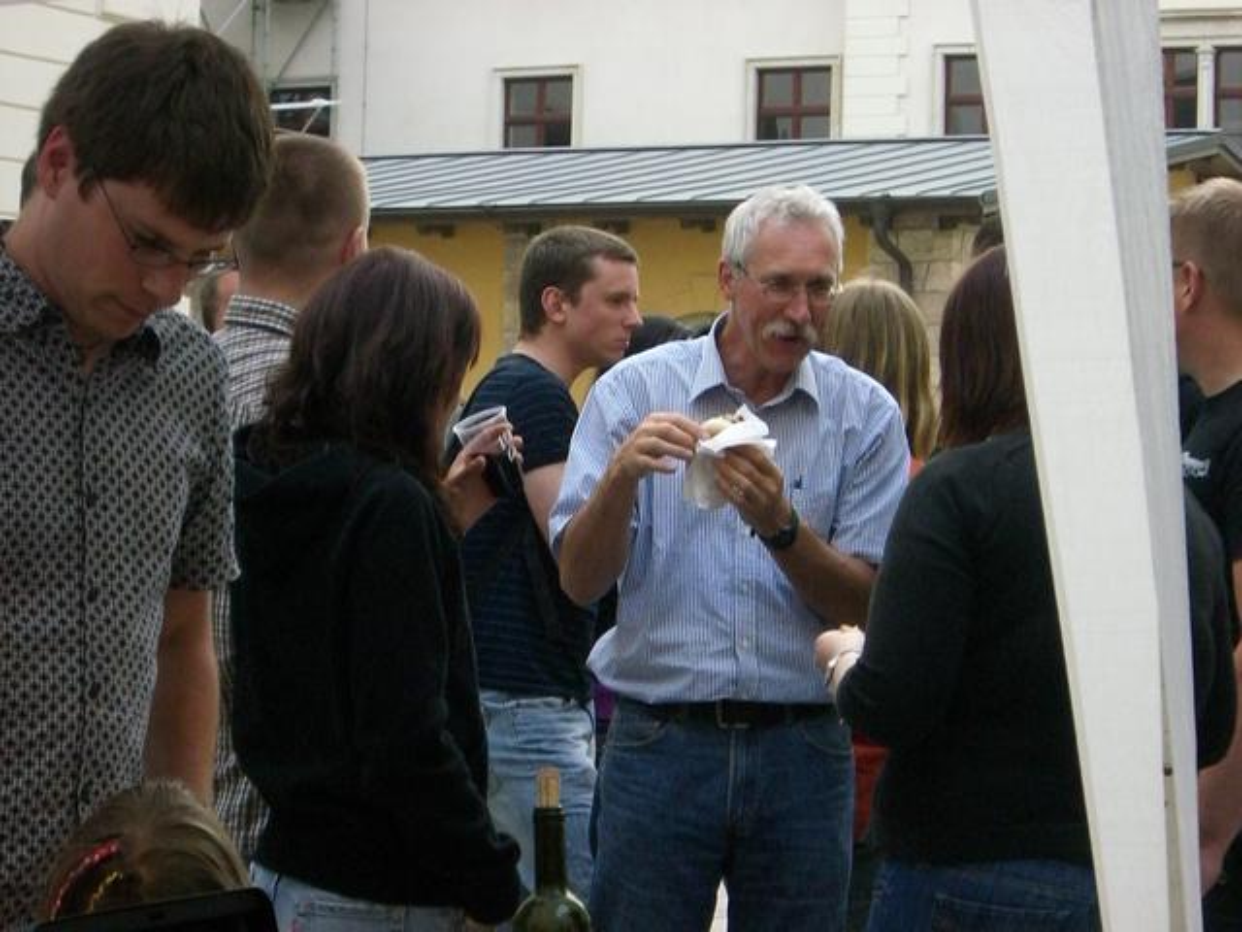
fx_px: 4090
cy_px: 466
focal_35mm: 114
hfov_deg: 17.3
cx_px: 621
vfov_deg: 13.0
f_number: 5.2
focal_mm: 18.6
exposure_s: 1/100
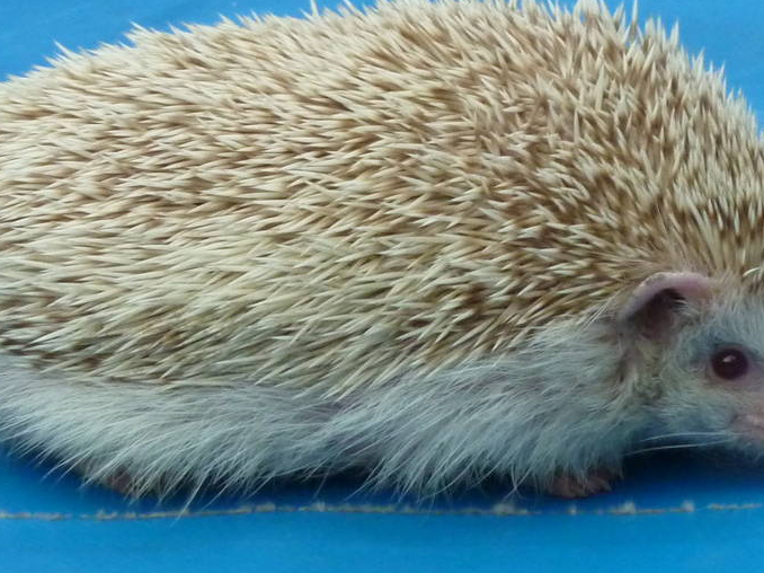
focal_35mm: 708
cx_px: 526
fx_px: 15621
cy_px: 151
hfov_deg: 2.8
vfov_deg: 2.1
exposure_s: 1/40
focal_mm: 49.2
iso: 400
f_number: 4.9
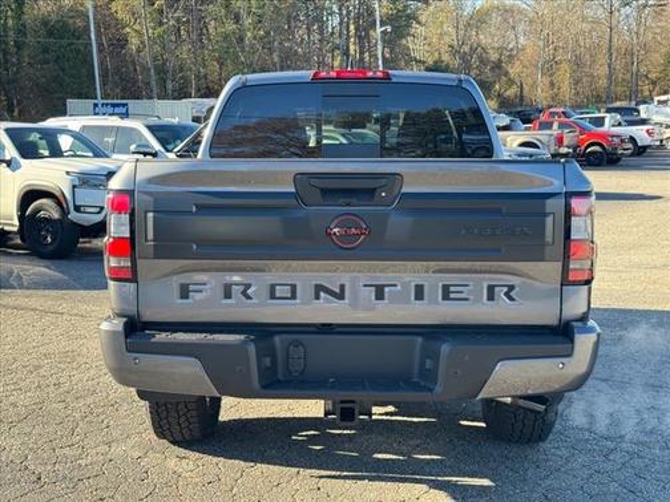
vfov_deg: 30.3
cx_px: 335
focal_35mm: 48
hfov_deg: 39.7
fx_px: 929
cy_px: 251
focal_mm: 6.76
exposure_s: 1/461
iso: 64
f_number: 1.78
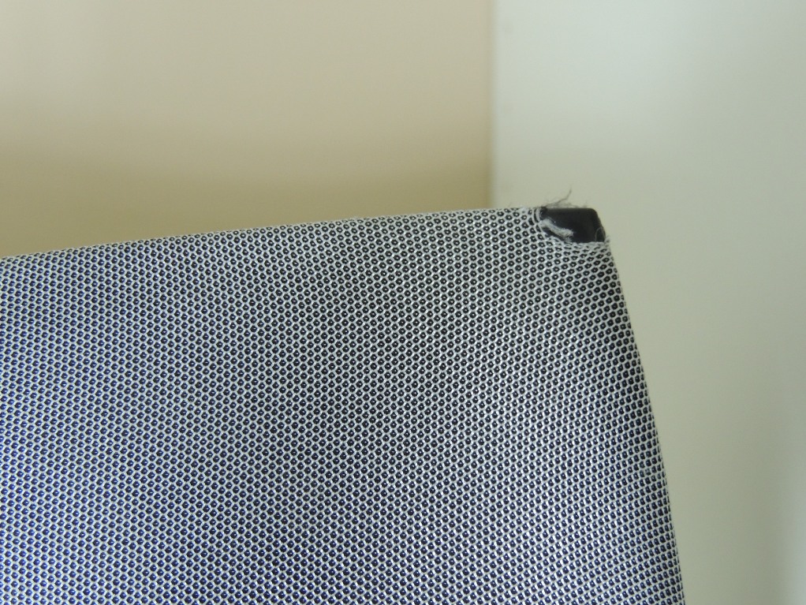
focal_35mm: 55
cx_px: 403
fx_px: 1281
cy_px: 302
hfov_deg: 34.9
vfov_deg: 26.6
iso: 400
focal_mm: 9.8
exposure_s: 1/25
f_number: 3.7
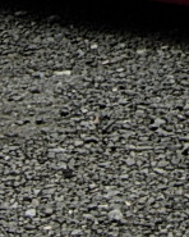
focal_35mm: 194
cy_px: -245
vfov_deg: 9.3
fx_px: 1356
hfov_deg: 7.8
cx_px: 317
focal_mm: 7.5
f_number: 3.8
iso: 50
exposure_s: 1/82.9
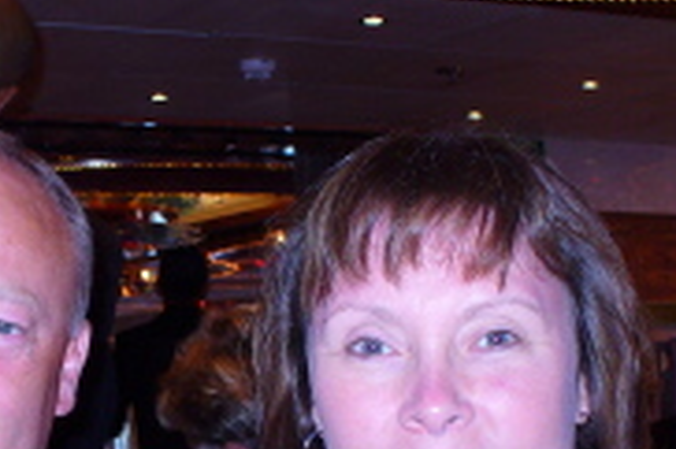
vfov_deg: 14.2
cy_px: 440
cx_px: 178
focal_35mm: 95
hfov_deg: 21.3
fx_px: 1782
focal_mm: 6.1
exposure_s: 1/30
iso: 100
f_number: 2.8
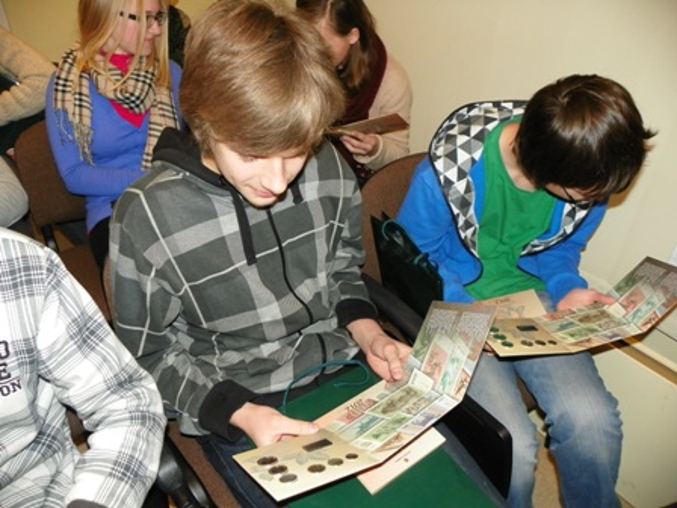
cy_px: 254
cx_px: 338
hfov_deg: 67.3
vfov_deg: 53.1
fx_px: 508
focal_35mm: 26
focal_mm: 4.6
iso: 200
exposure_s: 1/125
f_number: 2.8
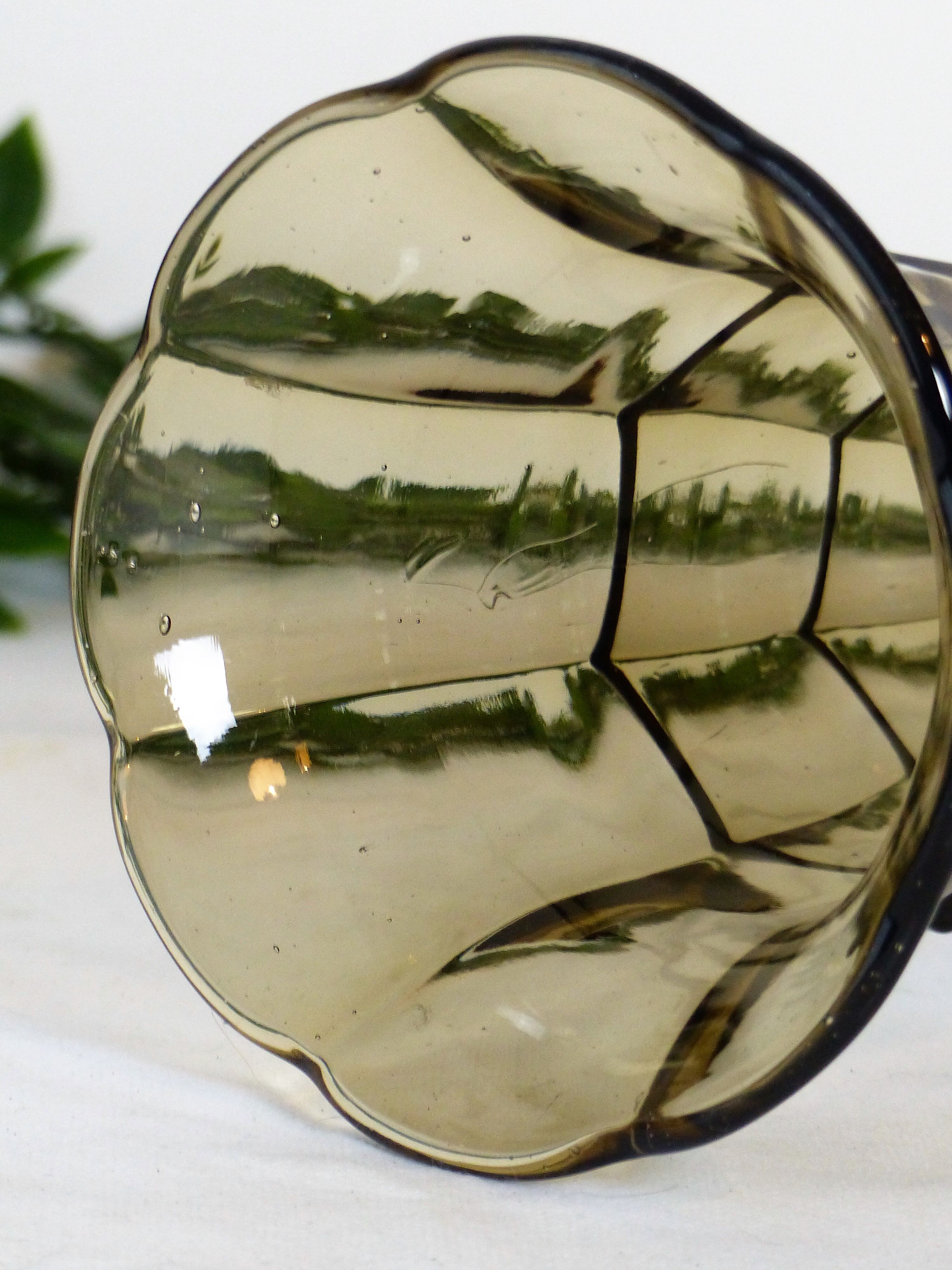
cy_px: 635
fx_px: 9681
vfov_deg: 7.5
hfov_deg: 5.6
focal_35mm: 264
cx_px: 476
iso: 400
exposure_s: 1/40
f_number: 2.8
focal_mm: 43.3
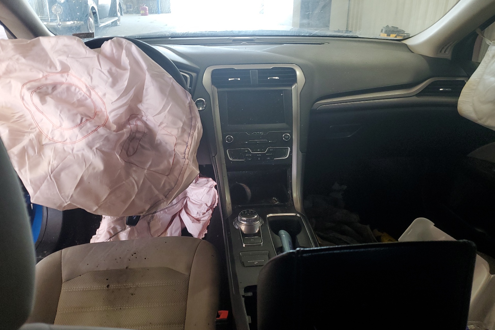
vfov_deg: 46.4
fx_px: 385
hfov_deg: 65.5
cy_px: 153
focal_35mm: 28
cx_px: 252
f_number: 1.5
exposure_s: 1/60.2
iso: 89
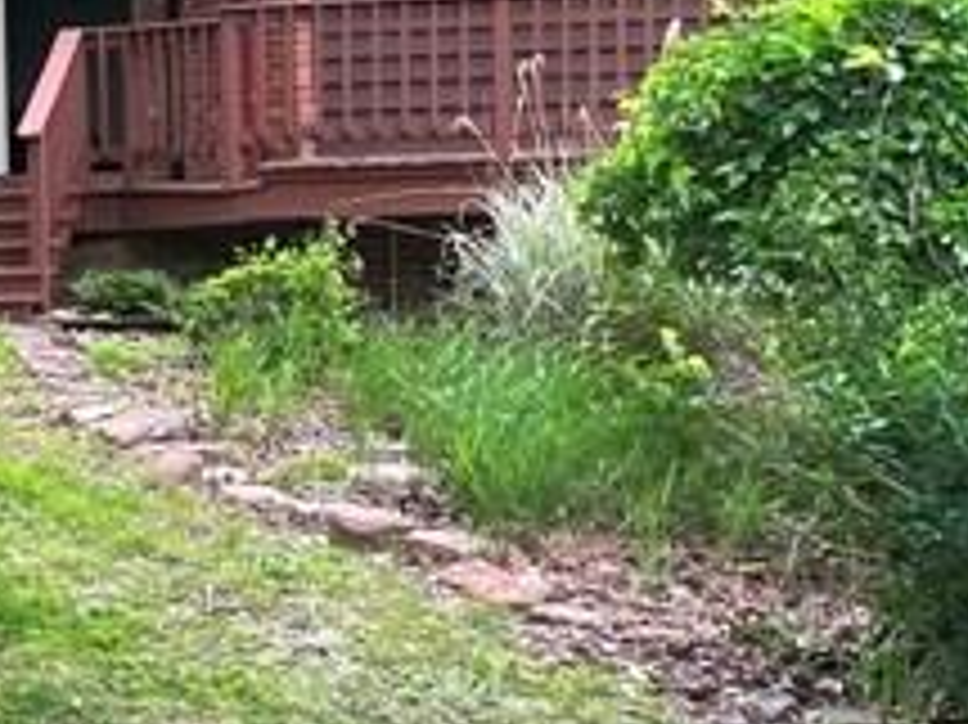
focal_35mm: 124
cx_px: -104
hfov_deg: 15.5
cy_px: 342
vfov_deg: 11.9
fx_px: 3466
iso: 40
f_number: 1.6
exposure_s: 1/121
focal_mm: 4.2
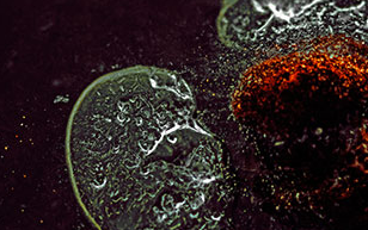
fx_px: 3483
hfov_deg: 6.0
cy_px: 195
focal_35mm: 347
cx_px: 217
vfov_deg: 3.8
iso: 800
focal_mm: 210
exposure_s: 1/1250
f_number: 6.7
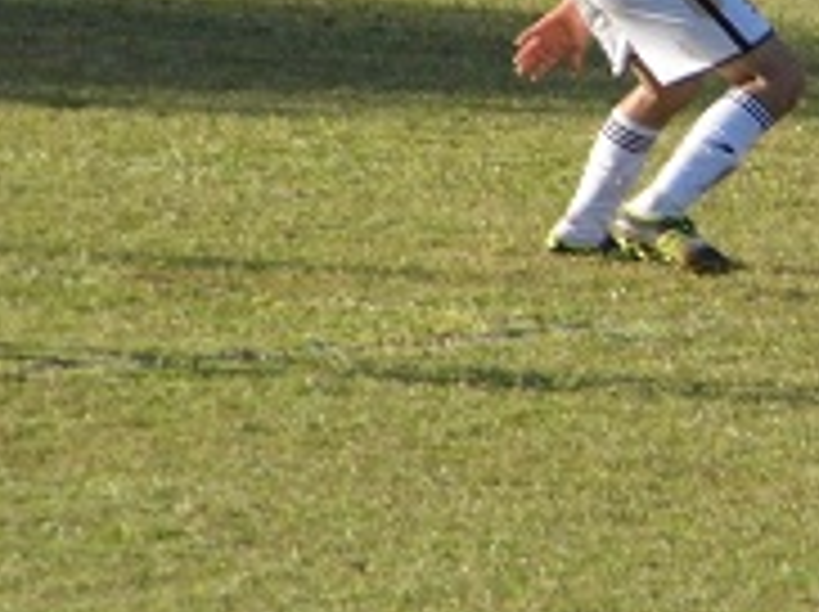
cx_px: 734
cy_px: 178
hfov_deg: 1.6
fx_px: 28472
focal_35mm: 1205
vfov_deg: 1.2
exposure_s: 1/250
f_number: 5.7
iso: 100
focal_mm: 70.9
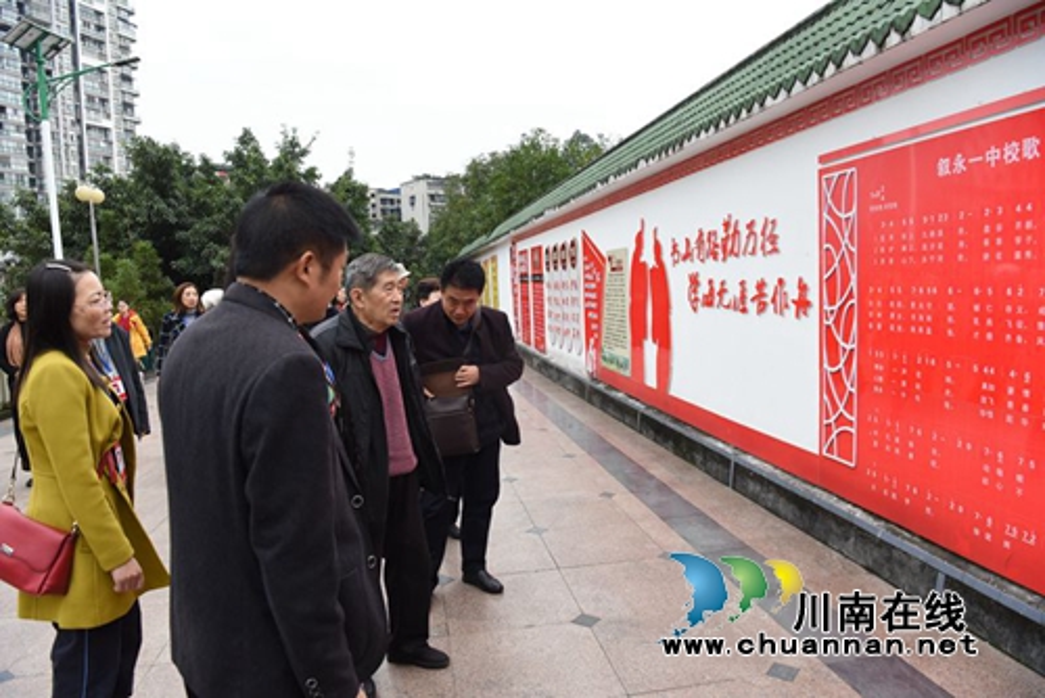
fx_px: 697
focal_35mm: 24
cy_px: 349
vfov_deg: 53.2
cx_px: 522
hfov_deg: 73.7
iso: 800
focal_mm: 24
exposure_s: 1/200
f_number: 7.1
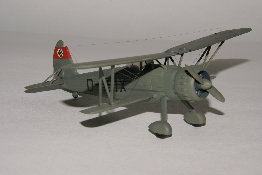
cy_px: 88
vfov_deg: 12.2
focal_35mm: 112
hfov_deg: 18.2
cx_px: 131
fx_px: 819
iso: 400
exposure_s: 1/125
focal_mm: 75
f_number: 22
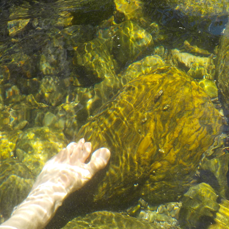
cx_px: 149
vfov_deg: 40.9
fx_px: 307
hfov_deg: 40.5
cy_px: 112
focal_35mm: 41
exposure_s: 1/320
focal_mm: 4.1
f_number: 3.3
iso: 125
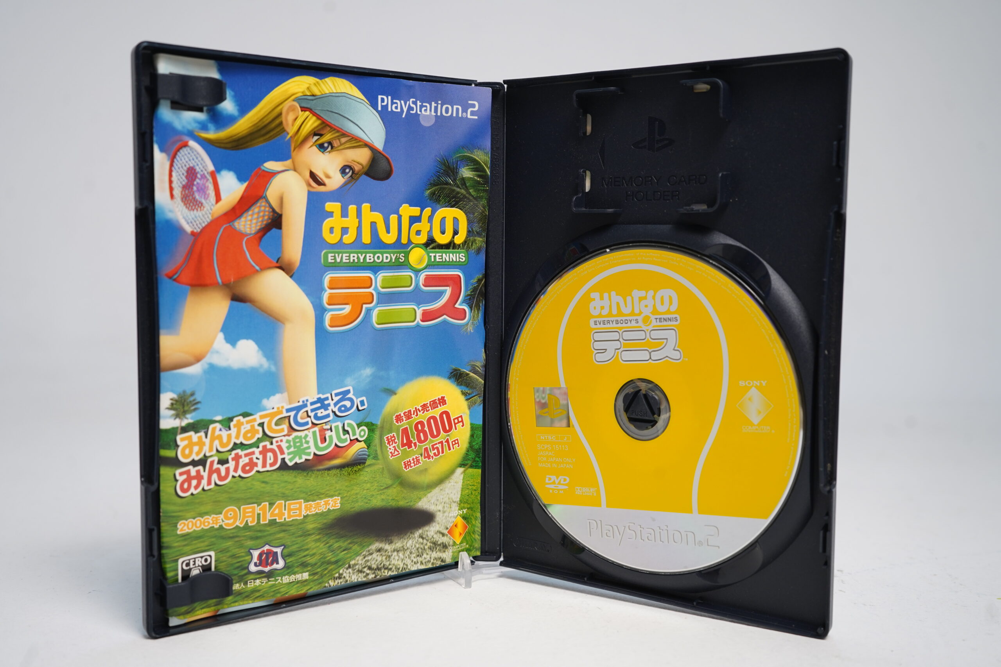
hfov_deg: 54.4
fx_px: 973
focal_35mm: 35
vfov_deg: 37.9
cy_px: 334
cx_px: 500
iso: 400
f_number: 6.3
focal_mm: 35
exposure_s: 1/40
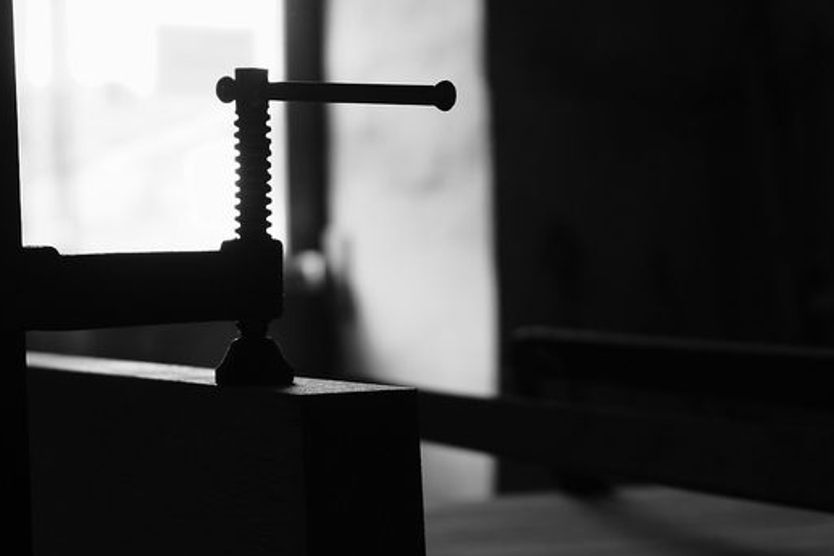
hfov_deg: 23.4
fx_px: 2016
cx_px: 358
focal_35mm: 87
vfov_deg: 15.7
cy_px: 293
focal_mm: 50
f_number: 5.6
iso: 800
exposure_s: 1/40
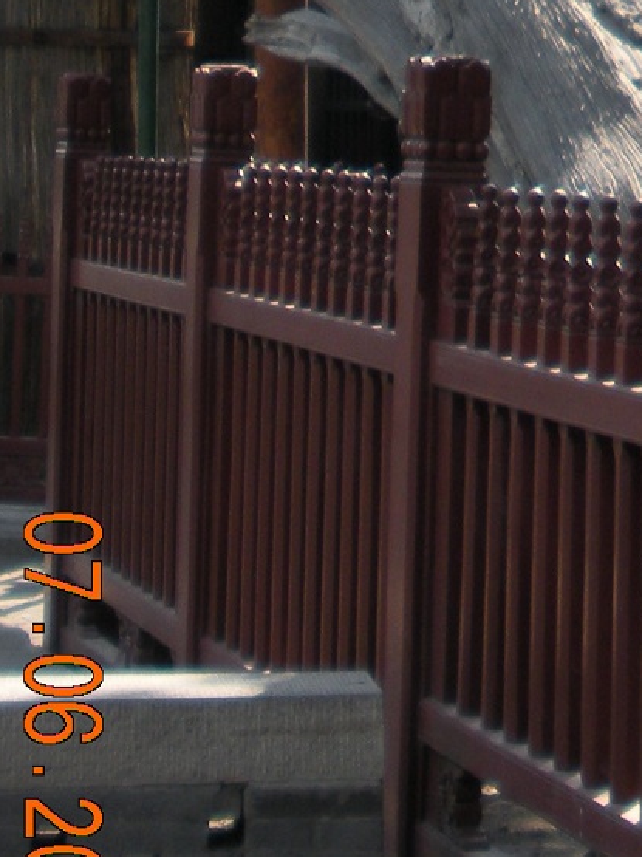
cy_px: -374
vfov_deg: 14.3
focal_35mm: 130
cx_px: 981
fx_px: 3217
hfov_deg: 10.9
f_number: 3.5
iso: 64
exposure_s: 1/157
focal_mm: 6.3
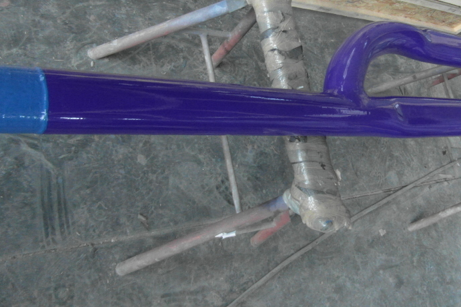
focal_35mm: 37
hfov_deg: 50.2
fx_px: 474
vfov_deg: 35.4
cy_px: 91
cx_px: 332
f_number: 3.2
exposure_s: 1/30
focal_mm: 4
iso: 400
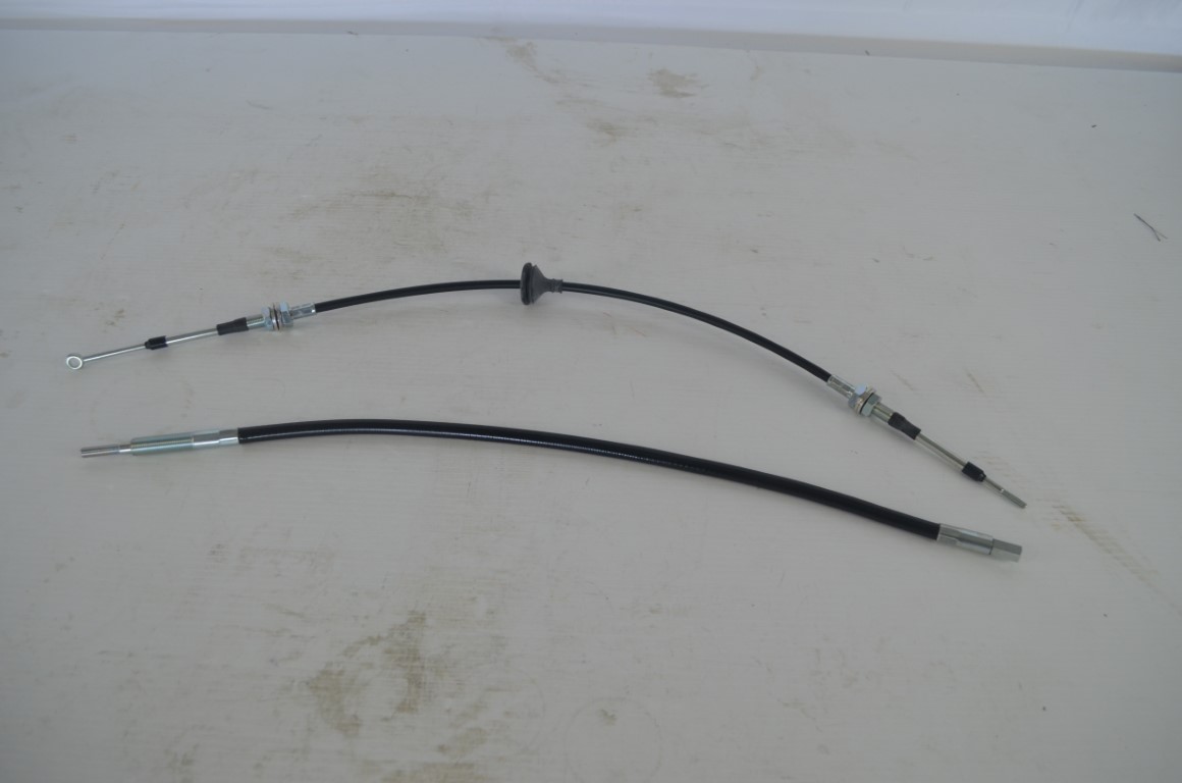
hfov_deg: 67.5
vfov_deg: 47.7
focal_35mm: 27
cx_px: 591
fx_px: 885
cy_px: 392
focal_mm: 18
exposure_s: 1/100
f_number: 5
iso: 400
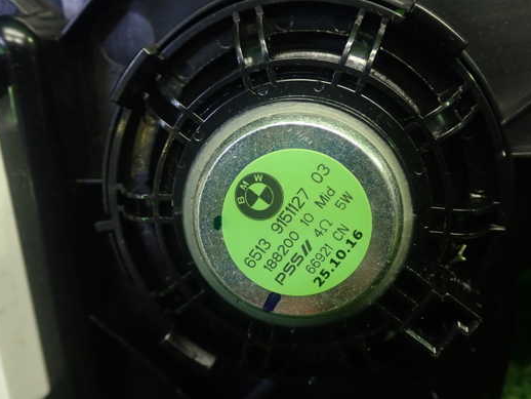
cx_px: 301
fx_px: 675
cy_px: 205
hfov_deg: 42.8
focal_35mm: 44
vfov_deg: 32.9
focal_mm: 6.83
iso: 320
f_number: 2.7
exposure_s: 1/40
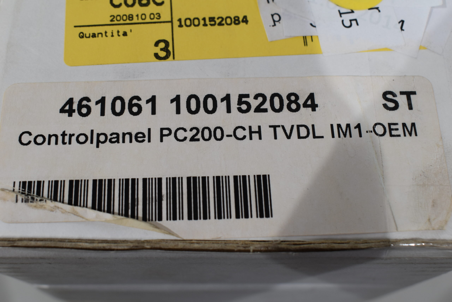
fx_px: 565
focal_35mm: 45
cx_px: 226
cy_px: 151
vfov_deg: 29.9
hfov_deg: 43.6
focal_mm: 30
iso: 280
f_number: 8
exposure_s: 1/60
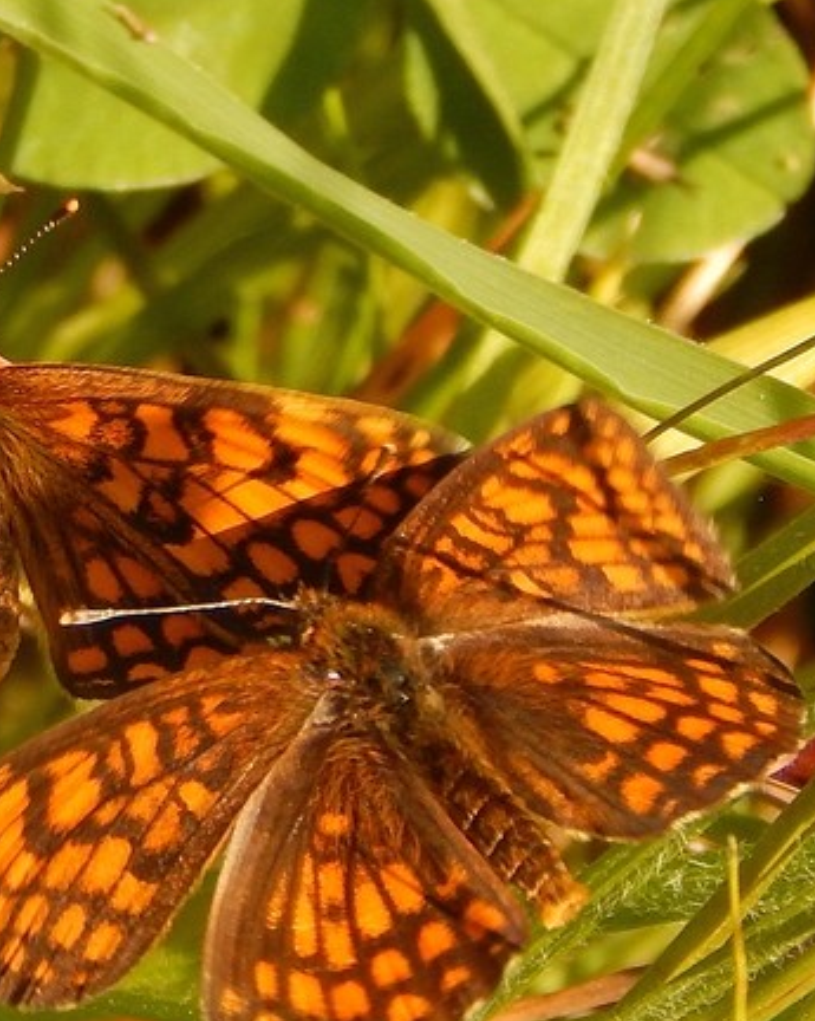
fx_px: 8844
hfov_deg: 5.3
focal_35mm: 293
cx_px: 116
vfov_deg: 6.6
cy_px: 645
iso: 125
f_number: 5.1
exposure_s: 1/320
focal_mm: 28.7
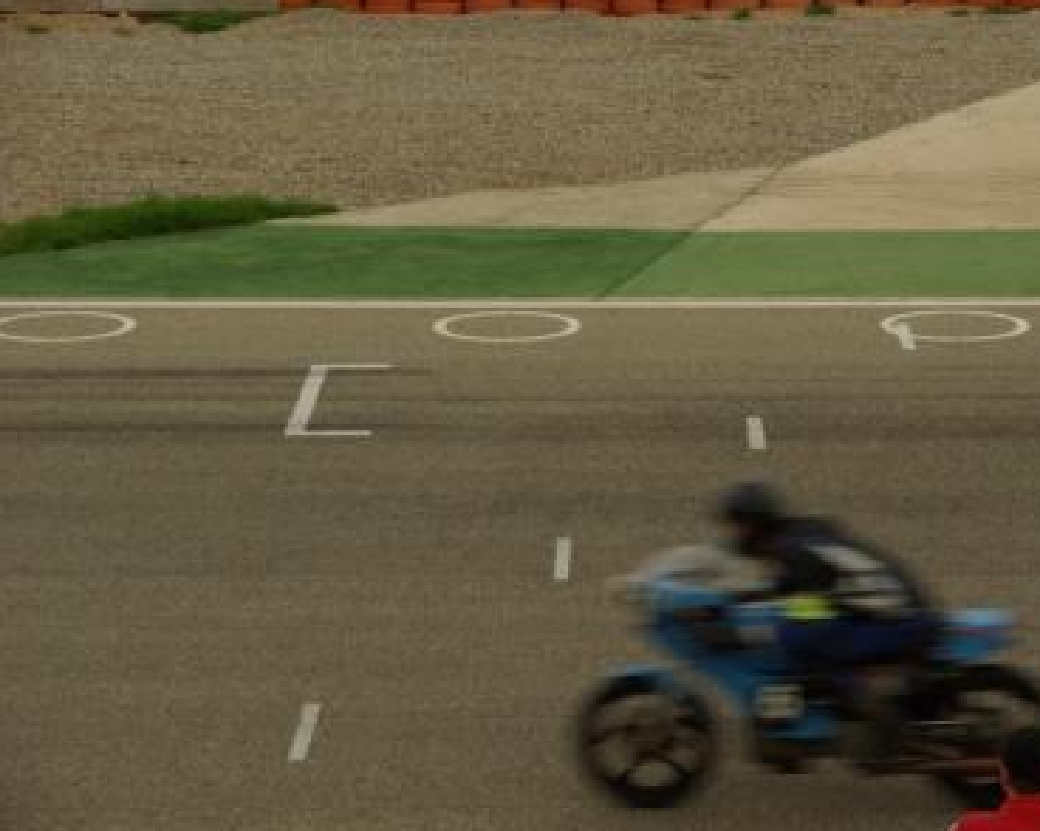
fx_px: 3692
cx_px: 627
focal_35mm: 120
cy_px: 416
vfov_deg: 12.8
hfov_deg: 16.0
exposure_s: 1/180
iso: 100
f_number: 6.7
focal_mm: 70
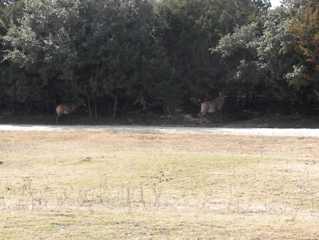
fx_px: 922
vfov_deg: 14.8
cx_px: 160
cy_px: 120
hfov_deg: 19.6
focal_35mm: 100
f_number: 14
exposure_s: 1/172
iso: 640
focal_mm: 17.7
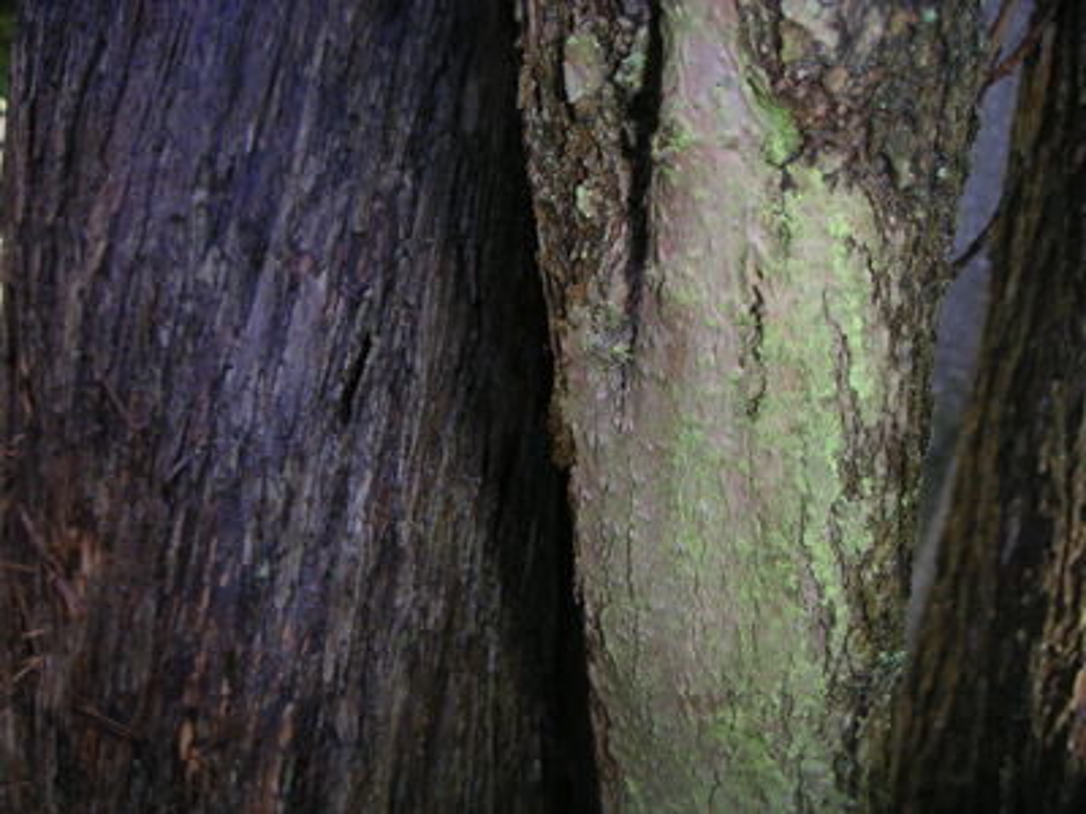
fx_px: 1192
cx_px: 543
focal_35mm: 38
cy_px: 407
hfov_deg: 49.0
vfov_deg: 37.7
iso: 160
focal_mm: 6
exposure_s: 1/45
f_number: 6.7
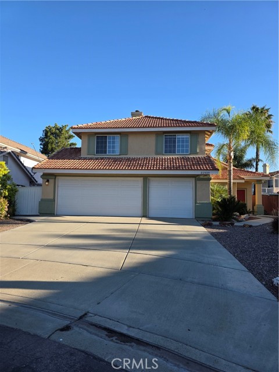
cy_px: 186
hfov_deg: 58.9
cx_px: 140
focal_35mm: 23
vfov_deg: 73.9
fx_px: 247
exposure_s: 1/2544
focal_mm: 6.3
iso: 80
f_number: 1.7
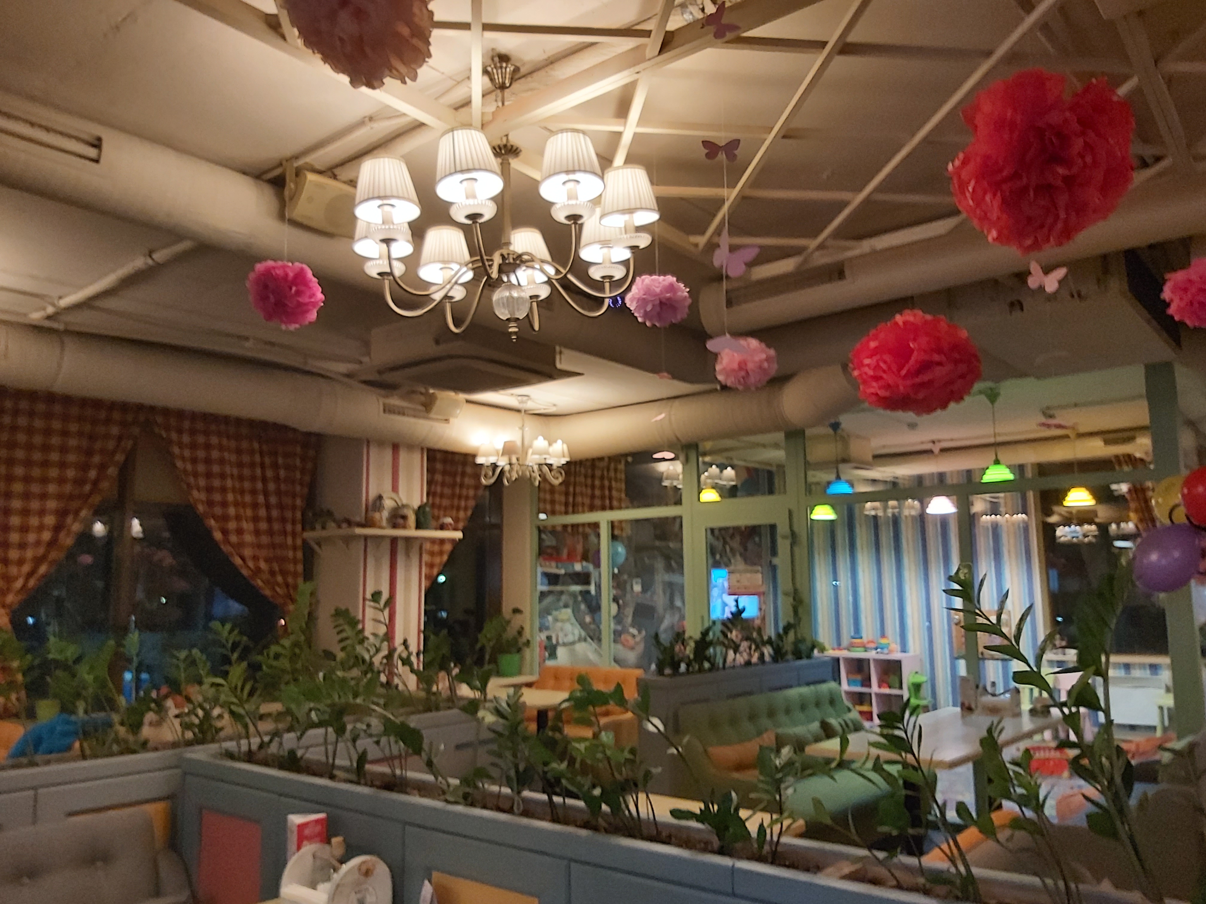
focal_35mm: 26
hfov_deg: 67.3
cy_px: 452
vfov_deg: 53.1
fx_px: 906
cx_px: 603
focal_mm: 3.92
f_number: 1.7
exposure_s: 1/33
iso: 320
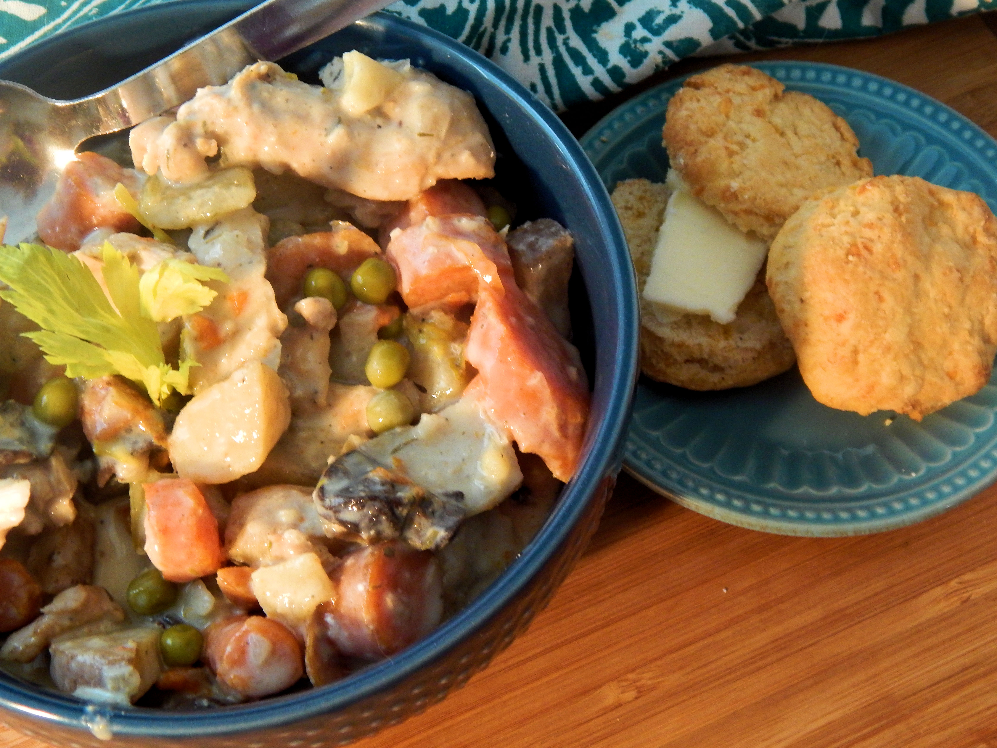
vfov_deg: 24.0
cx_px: 498
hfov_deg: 31.7
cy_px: 374
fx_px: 1757
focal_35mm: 61
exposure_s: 1/10
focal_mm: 10.9
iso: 400
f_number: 4
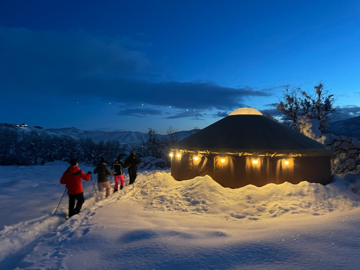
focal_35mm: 26
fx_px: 270
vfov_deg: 53.1
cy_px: 135
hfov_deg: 67.3
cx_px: 180
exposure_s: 1/30
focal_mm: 4.2
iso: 800
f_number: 1.6
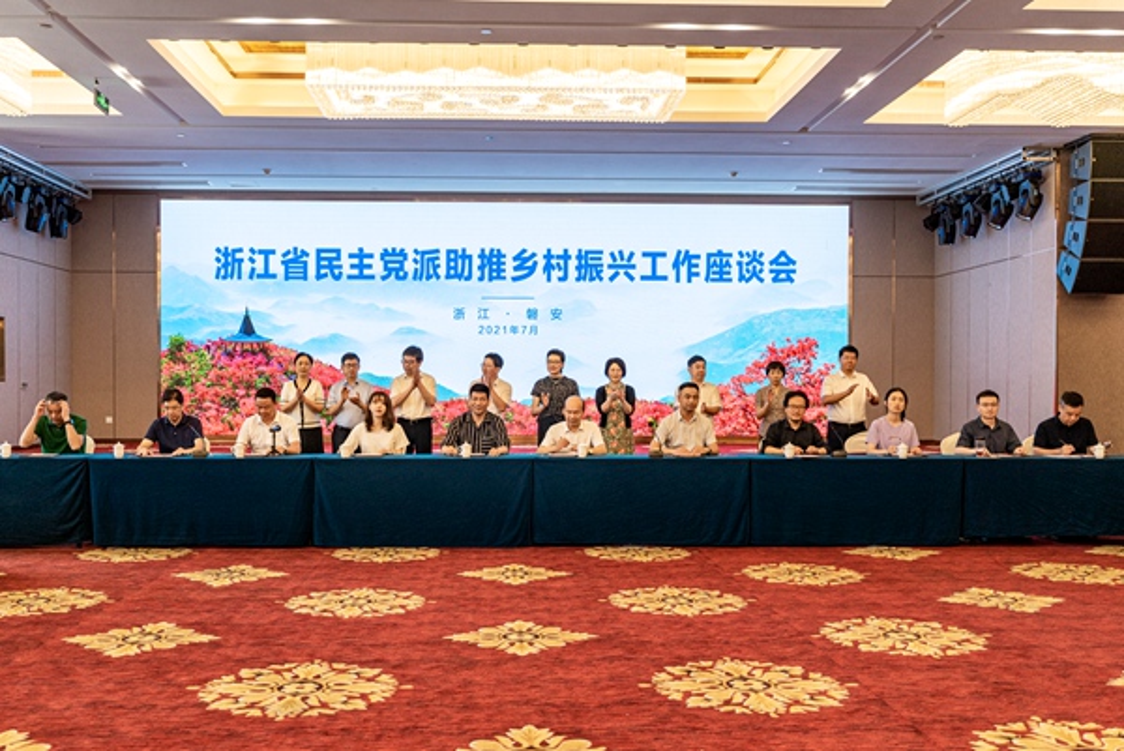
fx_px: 1031
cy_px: 376
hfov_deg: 57.2
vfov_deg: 40.0
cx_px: 562
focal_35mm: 33
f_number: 3.5
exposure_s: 1/160
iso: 400
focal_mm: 33
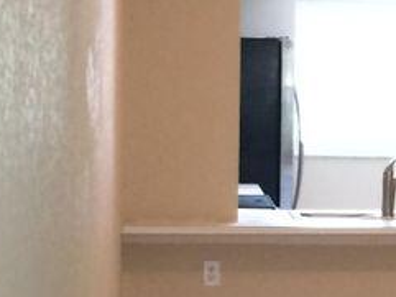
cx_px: 834
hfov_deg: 10.8
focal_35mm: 164
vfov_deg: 9.1
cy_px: 208
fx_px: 1877
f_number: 2.2
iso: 50
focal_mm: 4.15
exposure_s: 1/30
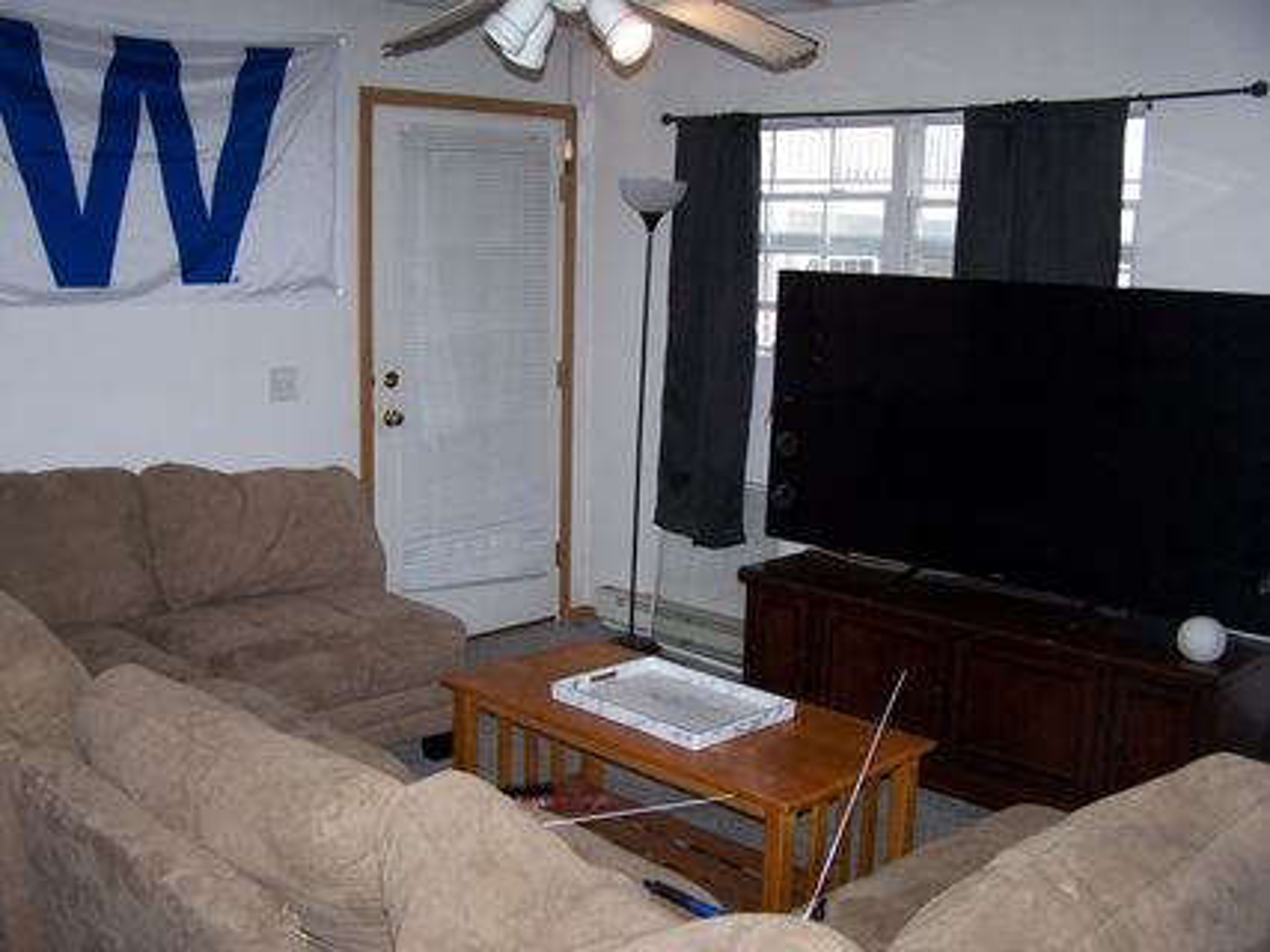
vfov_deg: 37.7
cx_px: 635
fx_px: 1394
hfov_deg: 49.0
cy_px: 476
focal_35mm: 38
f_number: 2.8
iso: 140
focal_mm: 6.3
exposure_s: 1/60
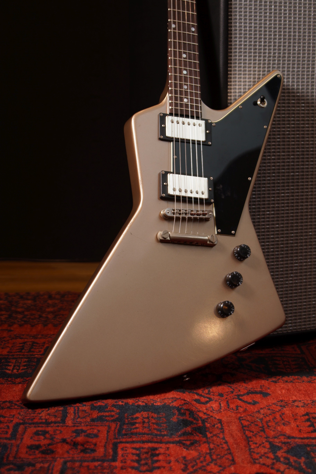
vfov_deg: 27.0
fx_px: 987
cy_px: 237
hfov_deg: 18.2
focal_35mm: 75
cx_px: 158
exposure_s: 1/15
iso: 100
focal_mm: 50
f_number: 5
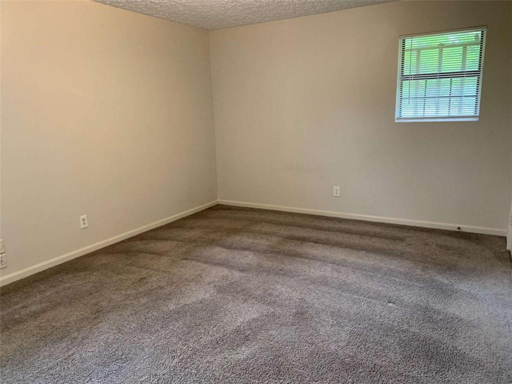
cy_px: 192
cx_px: 256
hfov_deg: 67.3
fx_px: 385
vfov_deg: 53.1
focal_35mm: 26
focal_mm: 4.25
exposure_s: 1/60
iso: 160
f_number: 1.8
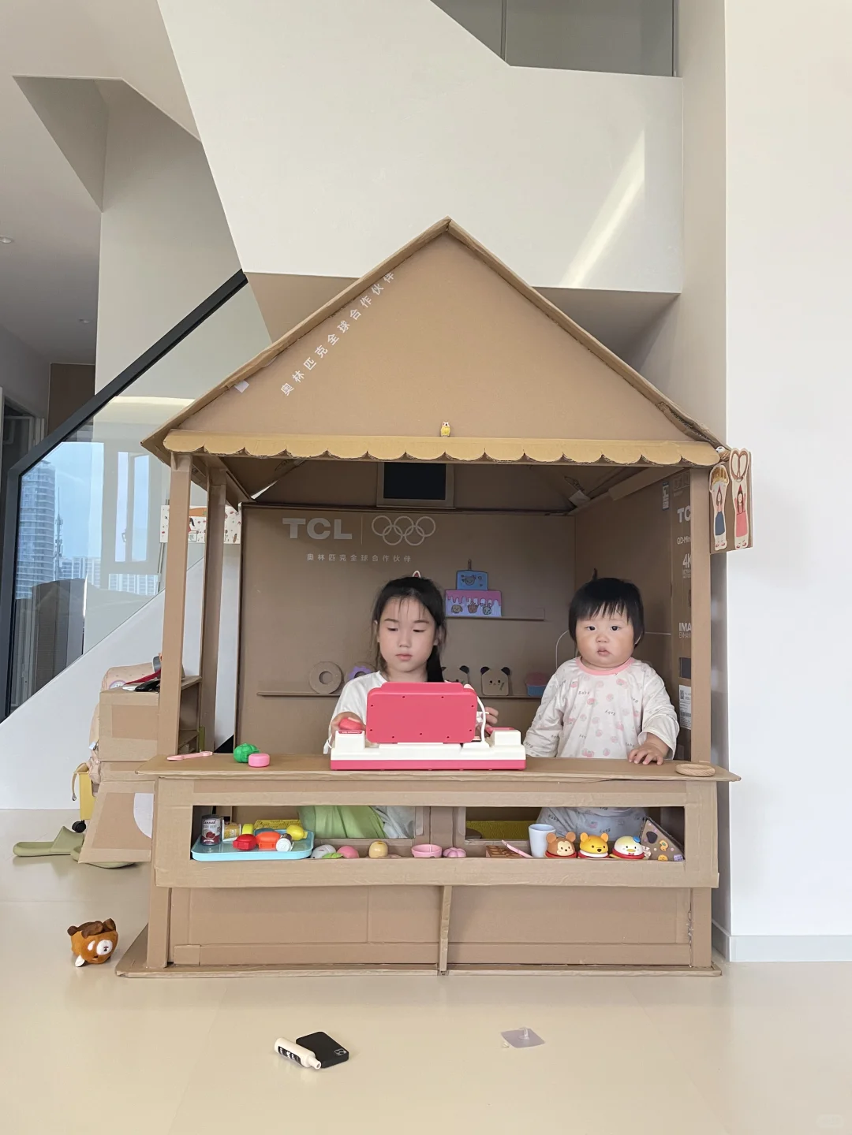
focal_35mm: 26
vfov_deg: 67.3
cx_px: 426
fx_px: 853
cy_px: 568
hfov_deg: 53.1
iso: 320
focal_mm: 4.2
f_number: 1.6
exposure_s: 1/50
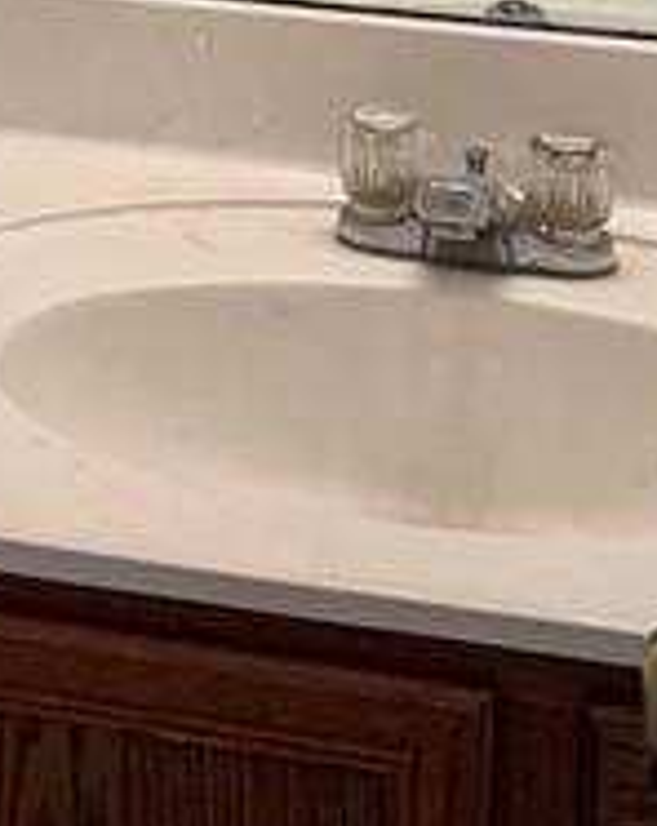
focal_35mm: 140
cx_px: -422
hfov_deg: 10.5
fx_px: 3414
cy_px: -577
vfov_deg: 12.7
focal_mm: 4.25
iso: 64
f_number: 1.8
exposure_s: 1/120
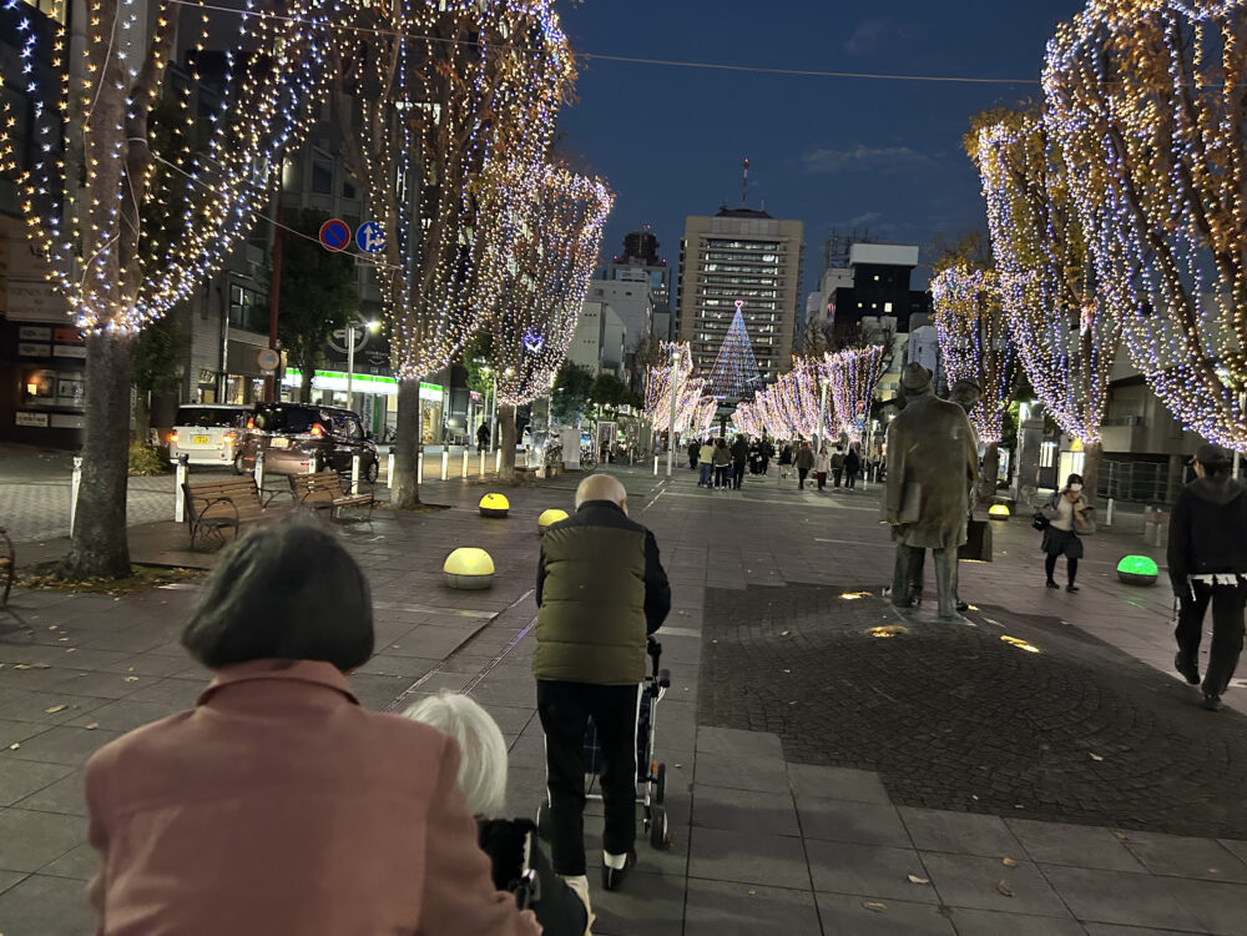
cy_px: 468
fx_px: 937
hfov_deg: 67.3
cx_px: 624
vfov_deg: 53.1
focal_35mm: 26
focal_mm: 5.7
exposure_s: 1/40
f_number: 1.5
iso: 500
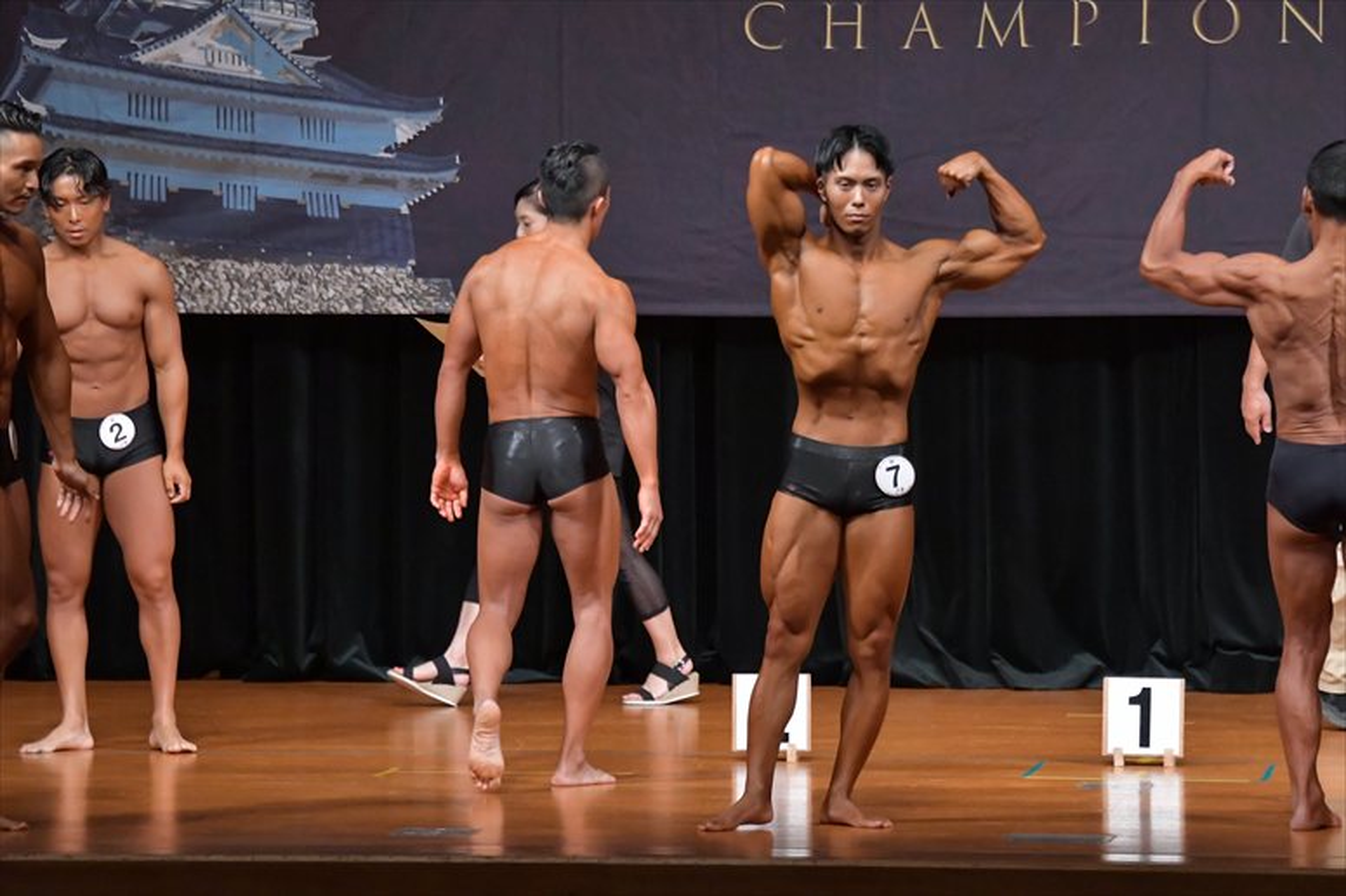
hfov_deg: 9.2
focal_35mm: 225
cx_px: 673
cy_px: 448
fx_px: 8409
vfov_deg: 6.1
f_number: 5.6
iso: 6400
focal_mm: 150
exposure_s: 1/400
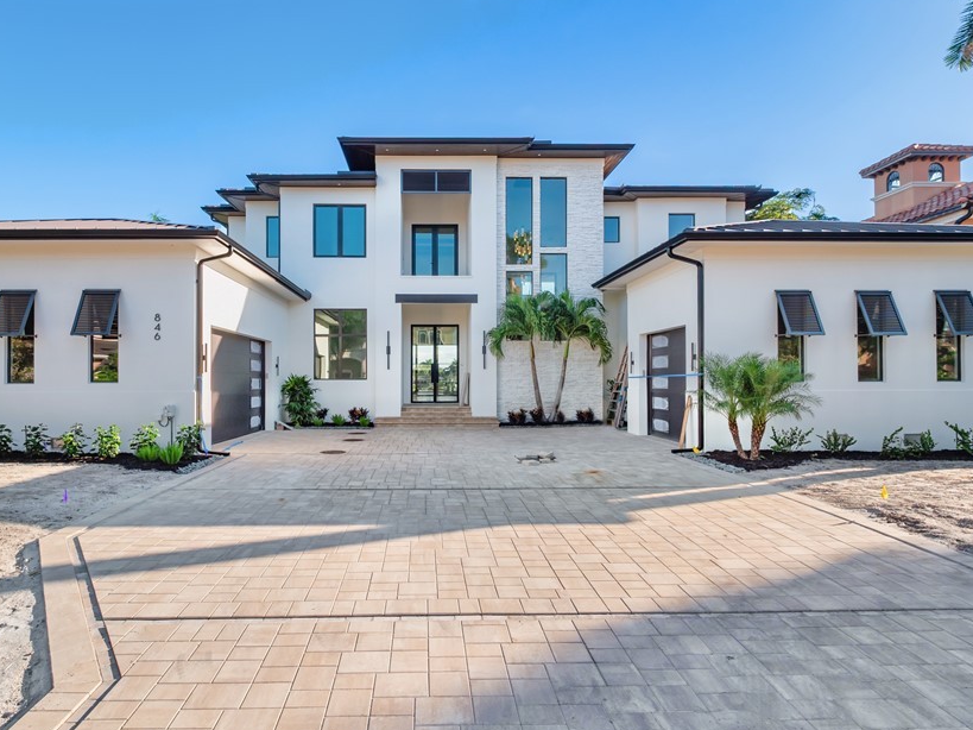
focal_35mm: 20
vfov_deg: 65.8
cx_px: 443
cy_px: 403
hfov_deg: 81.6
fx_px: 562
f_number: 7.1
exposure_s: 1/160
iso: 200
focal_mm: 8
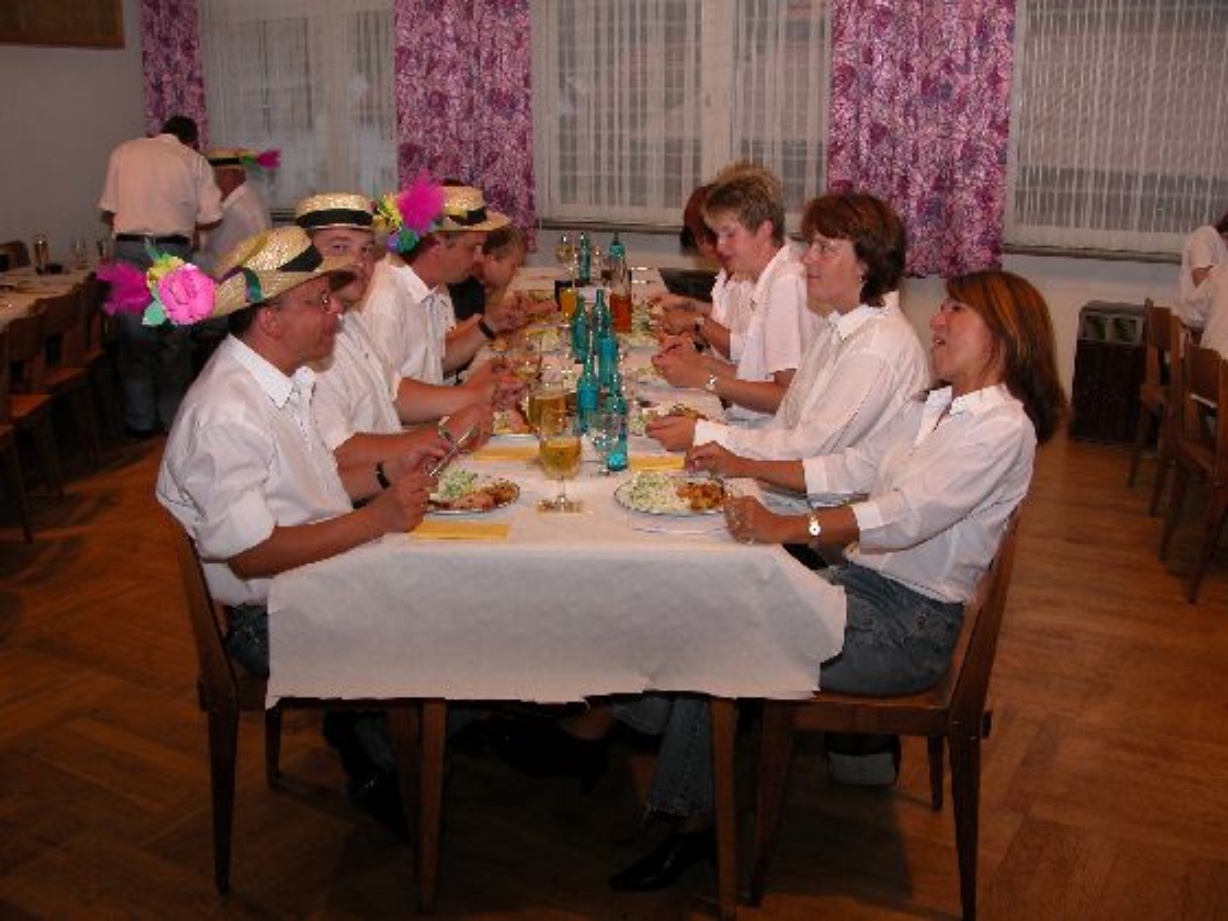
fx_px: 1242
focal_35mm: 35
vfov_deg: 40.7
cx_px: 614
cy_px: 460
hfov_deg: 52.6
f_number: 2.8
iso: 100
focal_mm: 8.9
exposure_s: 1/60
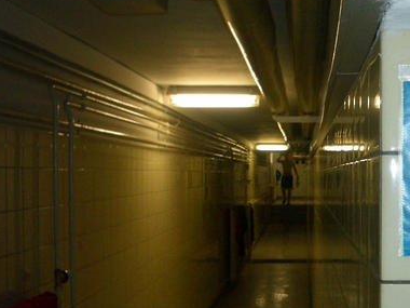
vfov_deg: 24.8
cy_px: 174
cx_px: 306
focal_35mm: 59
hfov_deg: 32.1
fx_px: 699
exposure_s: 1/60
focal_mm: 5.8
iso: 100
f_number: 2.6
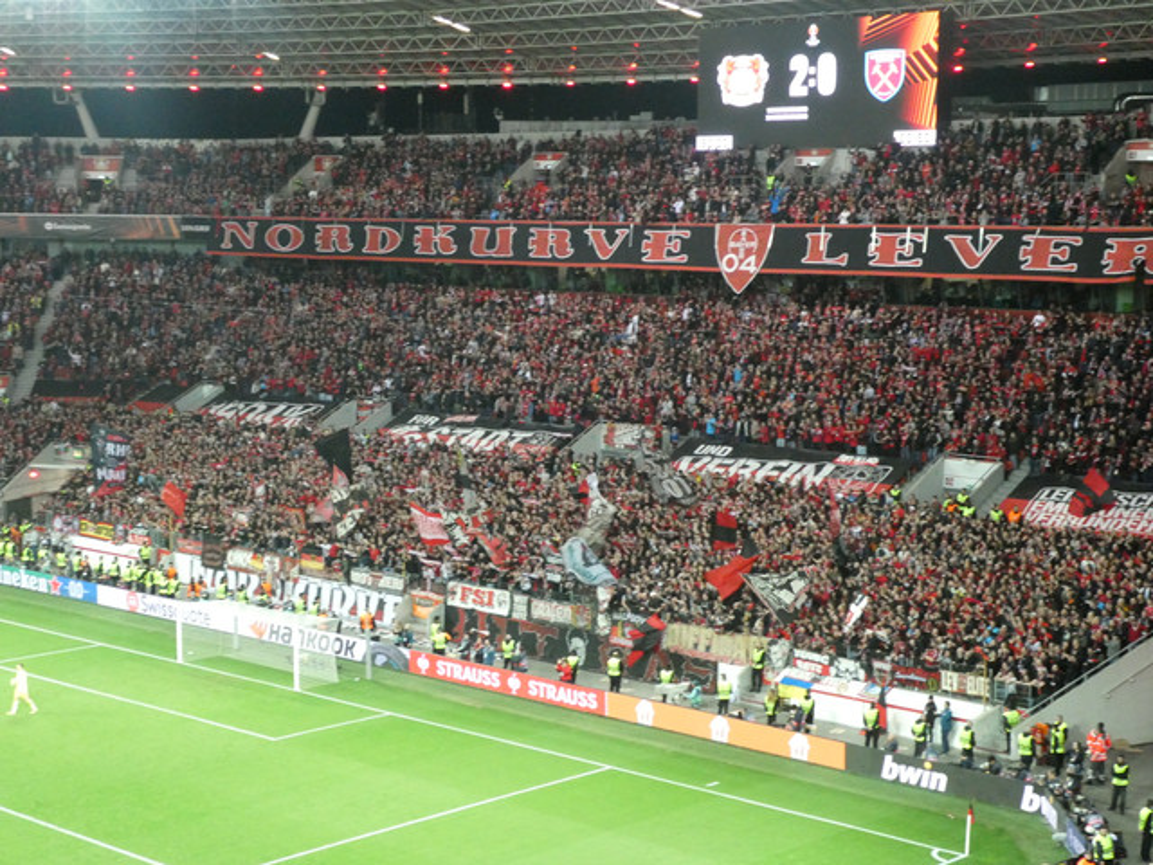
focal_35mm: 61
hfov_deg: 31.7
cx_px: 576
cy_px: 432
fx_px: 2032
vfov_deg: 24.0
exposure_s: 1/80
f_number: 4.3
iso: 1000
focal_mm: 10.9
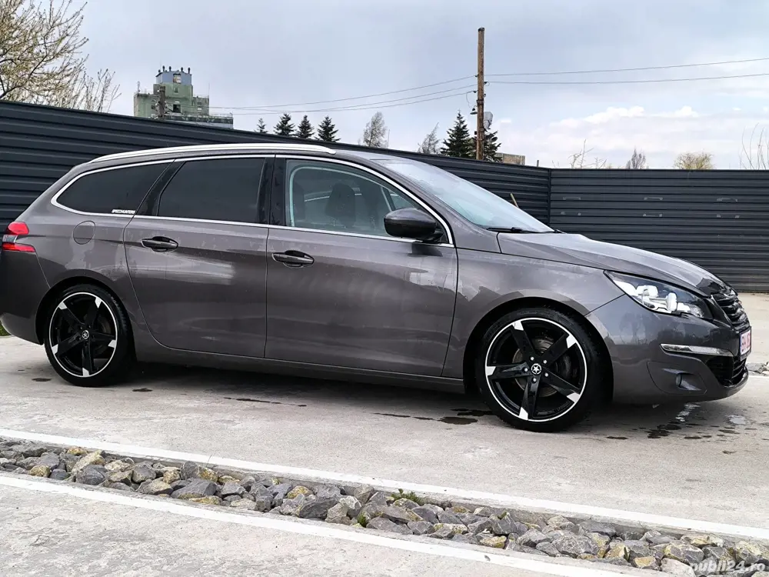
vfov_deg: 31.5
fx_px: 1022
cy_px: 288
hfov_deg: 41.2
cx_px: 384
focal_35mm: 46
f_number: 1.65
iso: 50
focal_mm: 6.14
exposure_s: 1/371
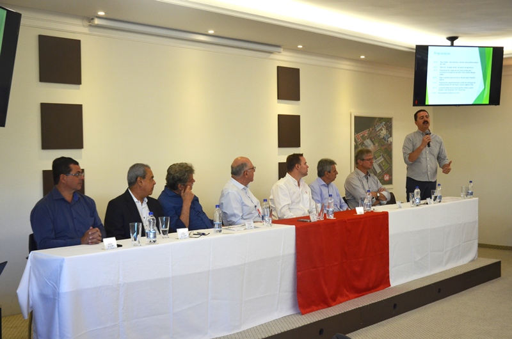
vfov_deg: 29.7
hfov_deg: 43.7
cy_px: 170
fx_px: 639
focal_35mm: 45
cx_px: 256
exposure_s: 1/60
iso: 500
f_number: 4.2
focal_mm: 30
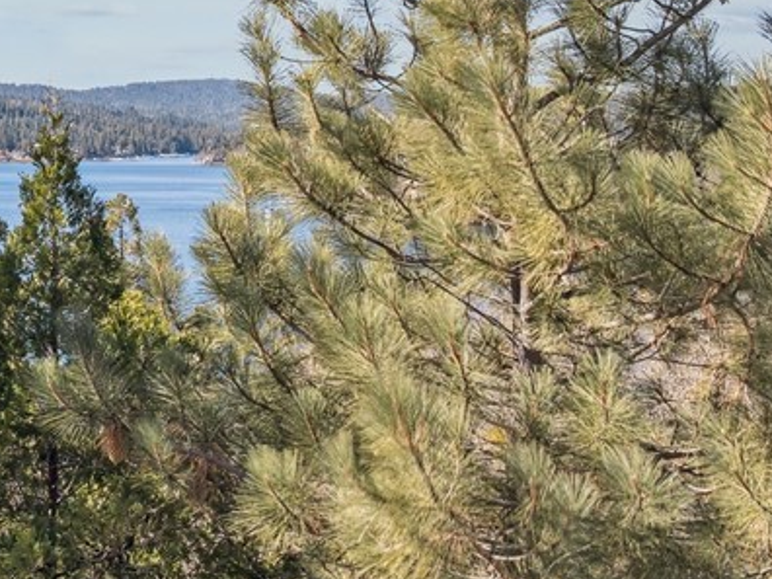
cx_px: -31
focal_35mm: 62
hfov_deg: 28.9
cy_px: 129
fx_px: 1383
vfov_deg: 23.4
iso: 100
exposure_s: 1/60
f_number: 2.8
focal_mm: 12.3
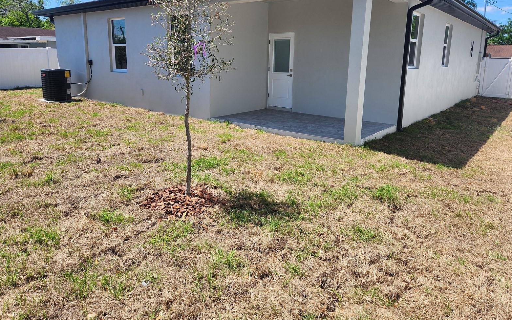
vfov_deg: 49.0
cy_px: 128
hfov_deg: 72.5
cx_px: 256
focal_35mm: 25
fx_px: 349
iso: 20
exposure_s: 1/1041
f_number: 1.8
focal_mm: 5.4
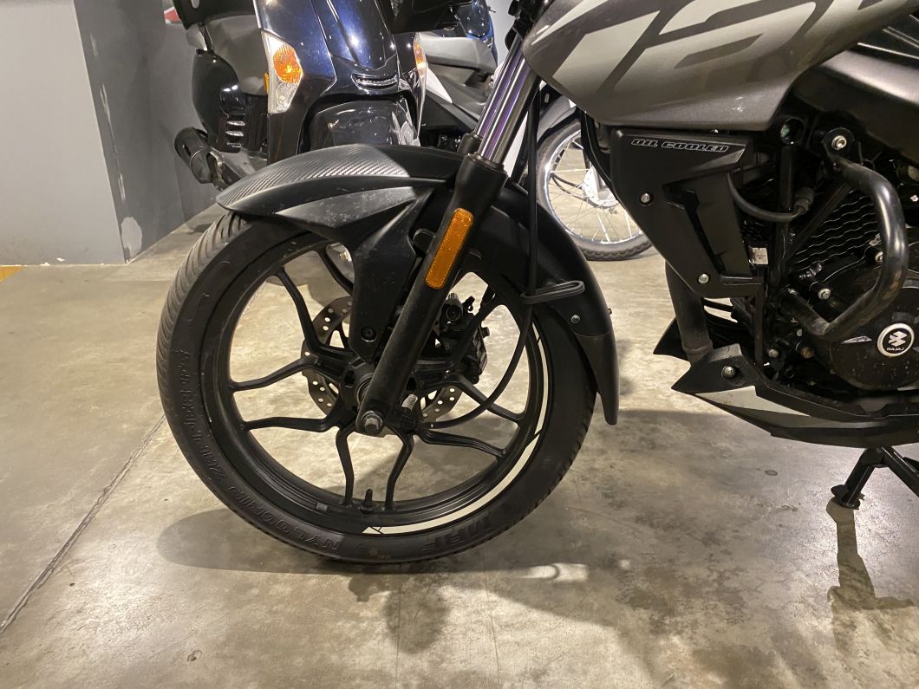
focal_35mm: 26
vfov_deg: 53.1
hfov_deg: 67.3
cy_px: 344
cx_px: 460
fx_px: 690
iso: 400
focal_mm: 4.25
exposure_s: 1/50
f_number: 1.8
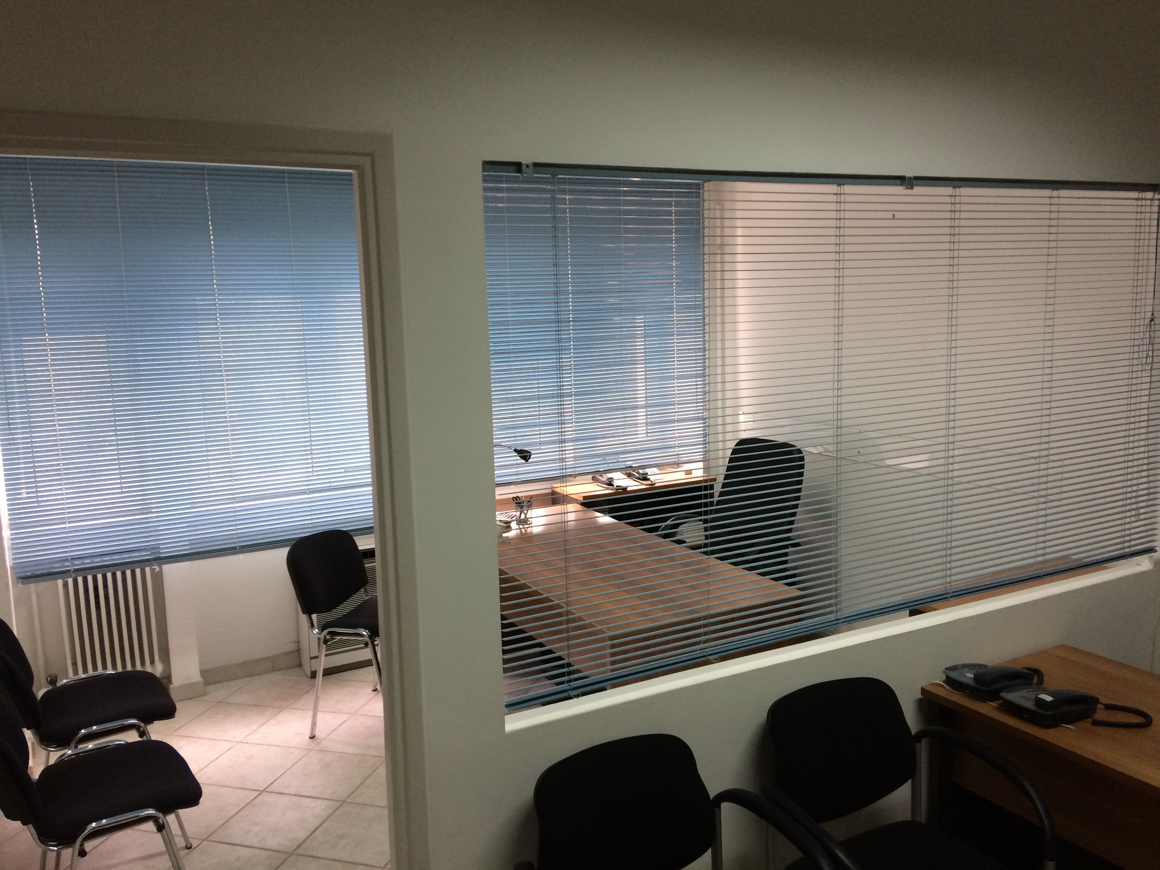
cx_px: 580
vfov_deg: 48.2
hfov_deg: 61.7
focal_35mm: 29
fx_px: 972
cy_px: 435
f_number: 2.2
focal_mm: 4.15
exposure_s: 1/33
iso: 50
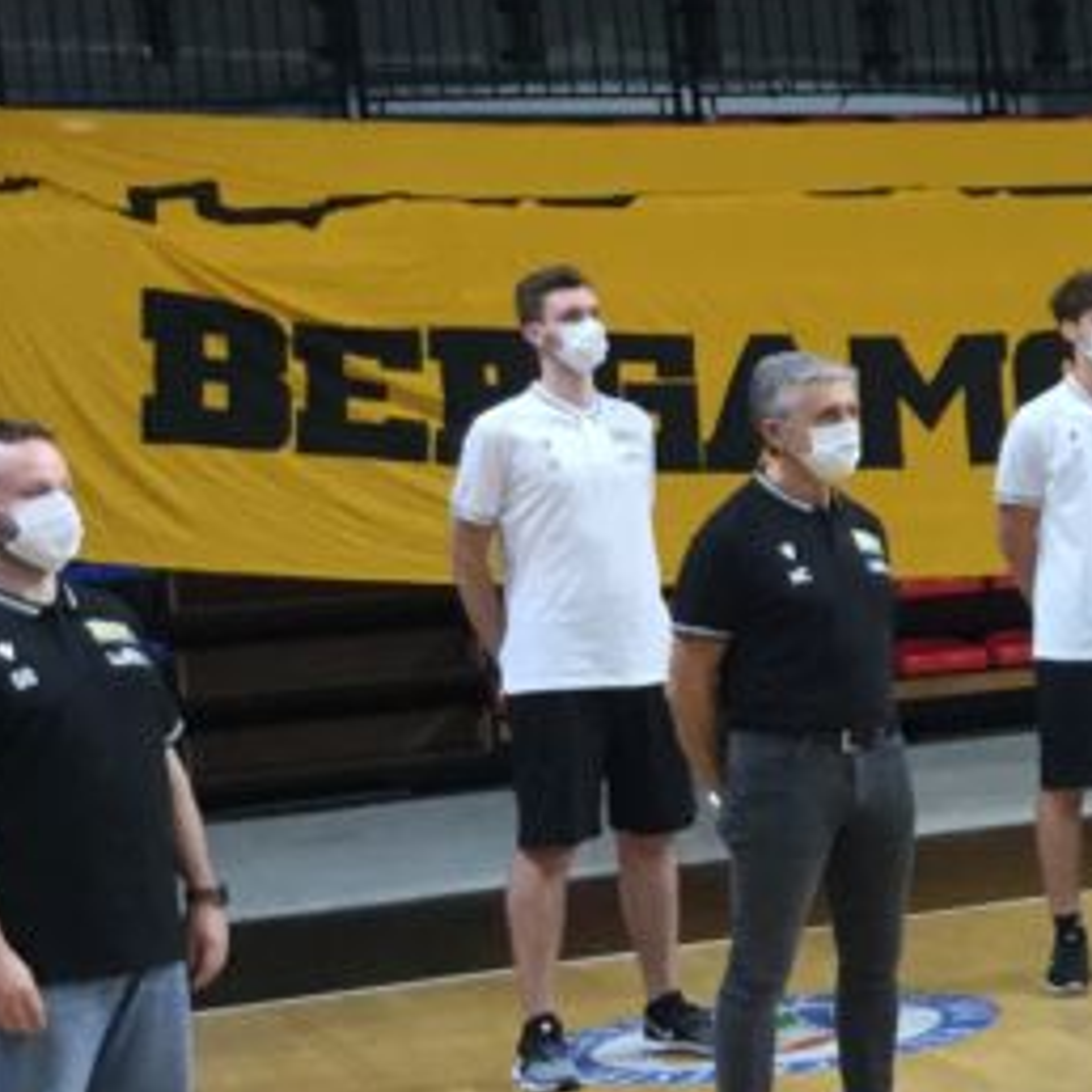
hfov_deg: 15.1
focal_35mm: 103
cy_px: 673
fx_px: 3676
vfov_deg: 16.9
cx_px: 1820
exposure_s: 1/33
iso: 64
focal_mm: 3.3
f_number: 2.4
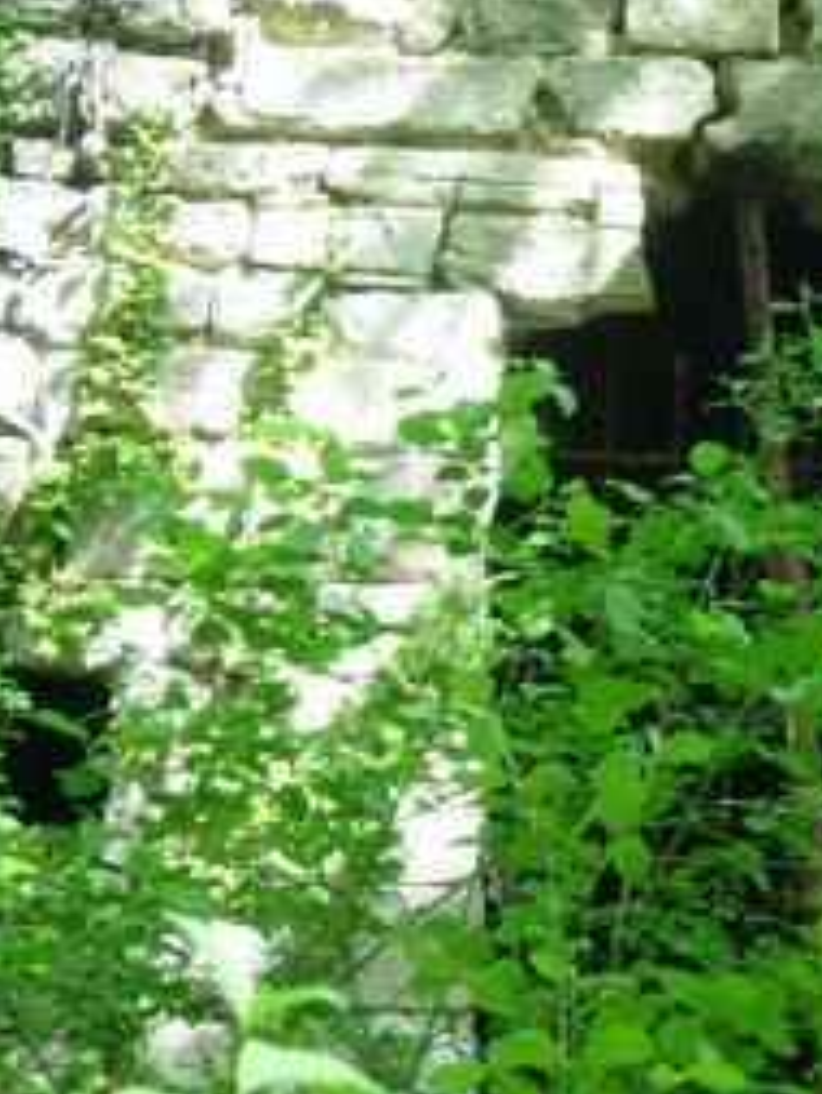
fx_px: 3037
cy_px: 752
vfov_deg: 20.3
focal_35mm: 96
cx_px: 952
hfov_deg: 15.0
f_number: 2.8
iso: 64
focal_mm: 7.8
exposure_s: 1/85.4
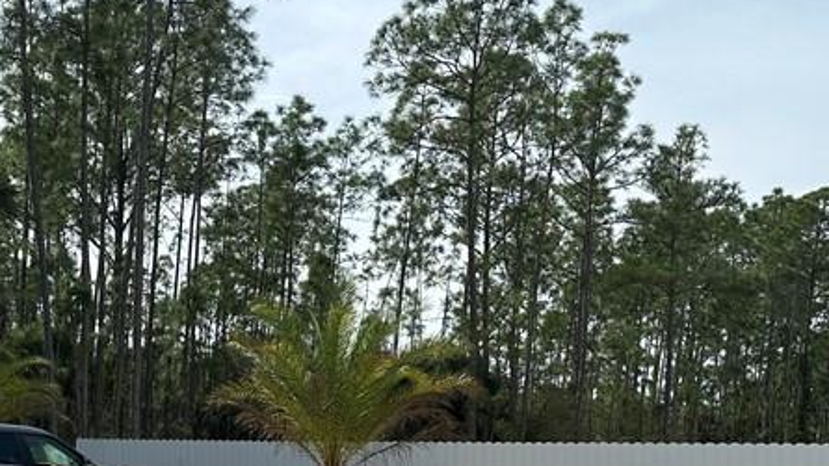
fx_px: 1319
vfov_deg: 19.2
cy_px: 522
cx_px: 266
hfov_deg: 34.5
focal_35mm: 60
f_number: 1.78
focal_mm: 6.86
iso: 80
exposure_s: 1/5000
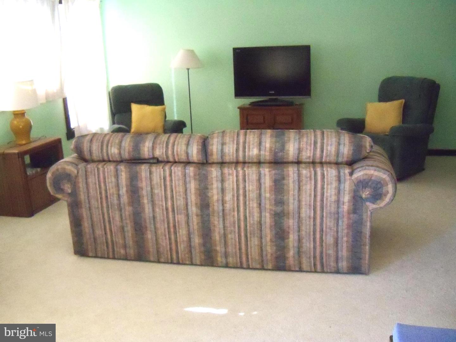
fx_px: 461
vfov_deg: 40.7
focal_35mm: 35
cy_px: 171
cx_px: 228
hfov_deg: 52.6
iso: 1600
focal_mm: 6.2
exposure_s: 1/250
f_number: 3.5
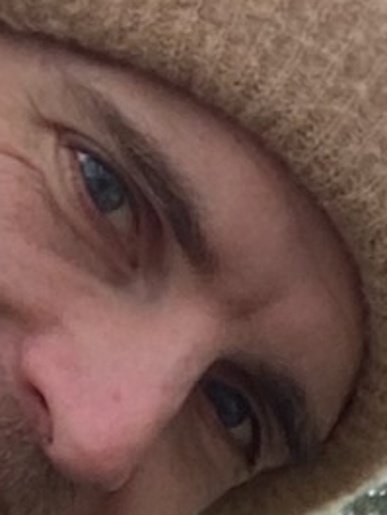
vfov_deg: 7.6
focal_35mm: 232
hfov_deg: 6.1
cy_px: 1485
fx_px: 3456
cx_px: 1038
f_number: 2.2
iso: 25
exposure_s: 1/191
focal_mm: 2.71
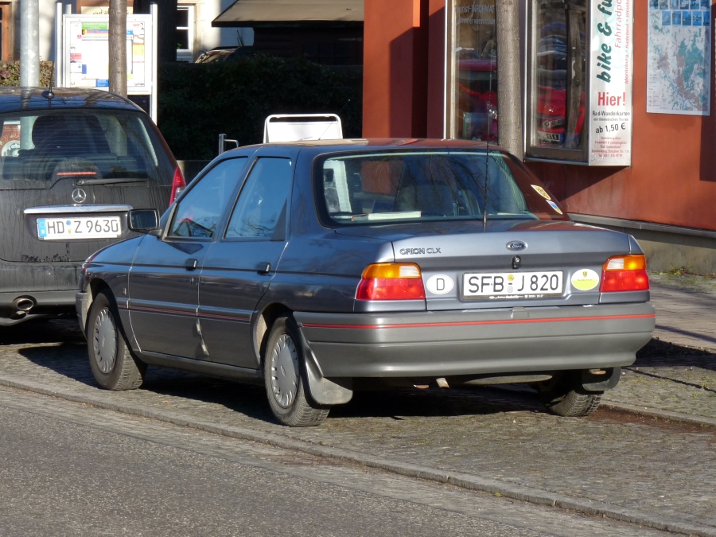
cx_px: 358
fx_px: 3454
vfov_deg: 8.9
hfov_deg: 11.8
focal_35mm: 167
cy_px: 268
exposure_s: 1/400
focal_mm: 29.7
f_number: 5.6
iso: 160
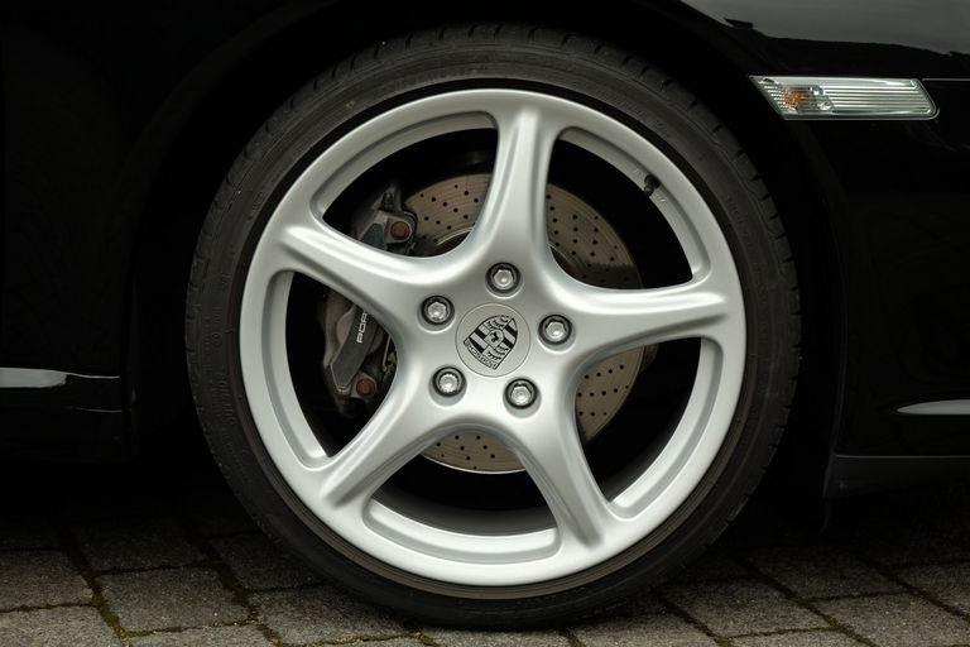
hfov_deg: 24.5
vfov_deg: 16.5
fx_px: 2236
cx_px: 485
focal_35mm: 83
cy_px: 324
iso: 200
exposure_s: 1/110
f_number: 4
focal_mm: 55
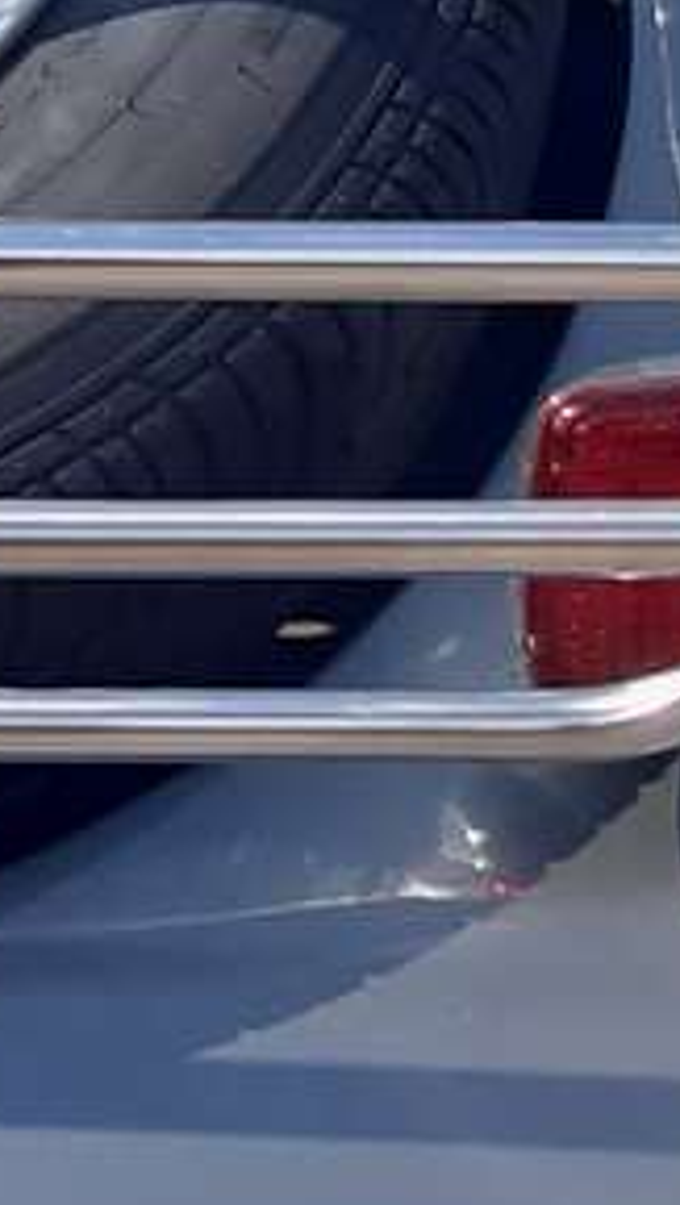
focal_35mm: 196
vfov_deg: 11.0
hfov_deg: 6.0
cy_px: 321
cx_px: -897
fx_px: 6270
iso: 40
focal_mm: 3.92
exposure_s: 1/1422
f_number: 1.7
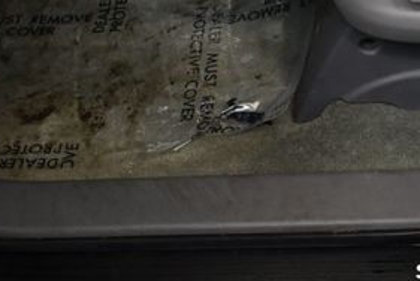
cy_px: 269
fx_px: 958
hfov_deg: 24.3
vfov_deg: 16.4
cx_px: 336
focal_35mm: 82
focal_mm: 18
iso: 1000
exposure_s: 1/125
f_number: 3.5
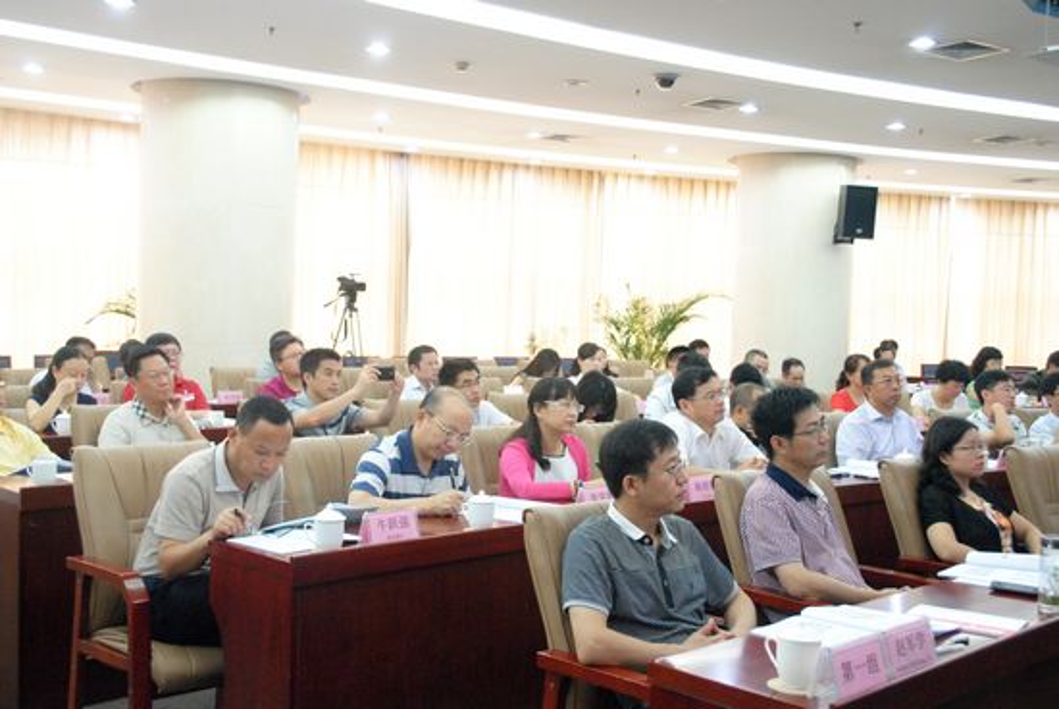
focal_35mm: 39
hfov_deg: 49.5
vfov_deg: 34.3
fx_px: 1148
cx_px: 530
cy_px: 354
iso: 1600
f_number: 5
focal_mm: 26
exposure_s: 1/30
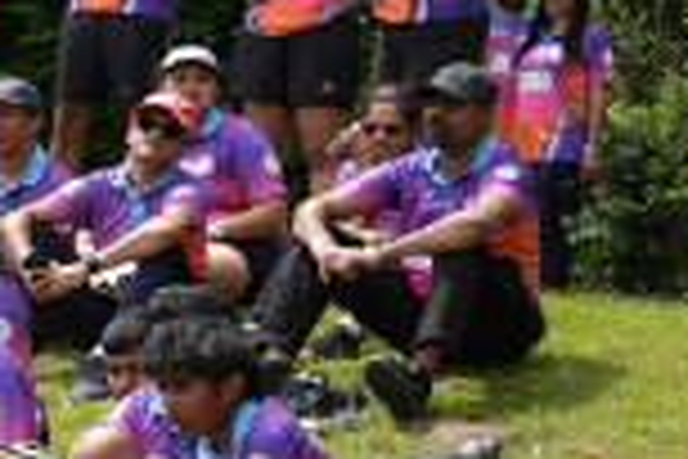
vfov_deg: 6.5
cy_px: 488
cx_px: -1264
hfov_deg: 8.5
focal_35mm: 210
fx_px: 4007
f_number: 2.8
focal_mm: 31.4
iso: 250
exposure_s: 1/2000
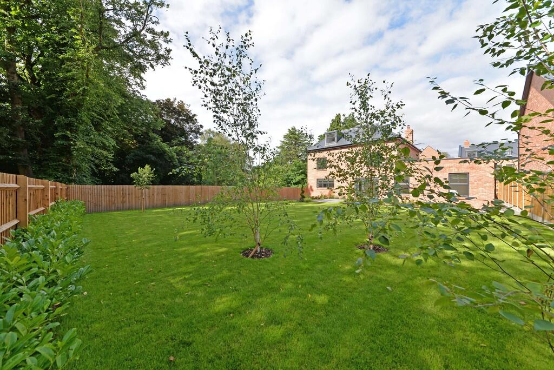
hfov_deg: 112.6
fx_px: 185
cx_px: 277
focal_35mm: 12
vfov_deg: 90.1
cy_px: 185
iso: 250
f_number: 9
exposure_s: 1/250
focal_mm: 12
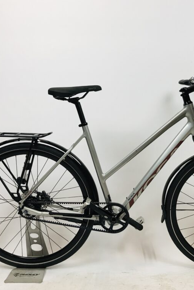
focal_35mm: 39
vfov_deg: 49.6
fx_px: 315
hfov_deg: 33.8
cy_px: 145
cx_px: 135
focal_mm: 3.99
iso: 25
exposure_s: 1/33
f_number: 1.8
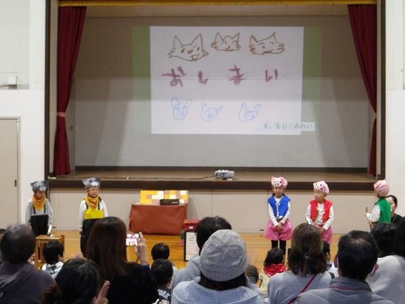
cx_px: 202
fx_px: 819
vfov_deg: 21.0
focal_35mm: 70
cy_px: 152
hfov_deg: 27.8
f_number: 4.9
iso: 505
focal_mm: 12.5
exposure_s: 1/18
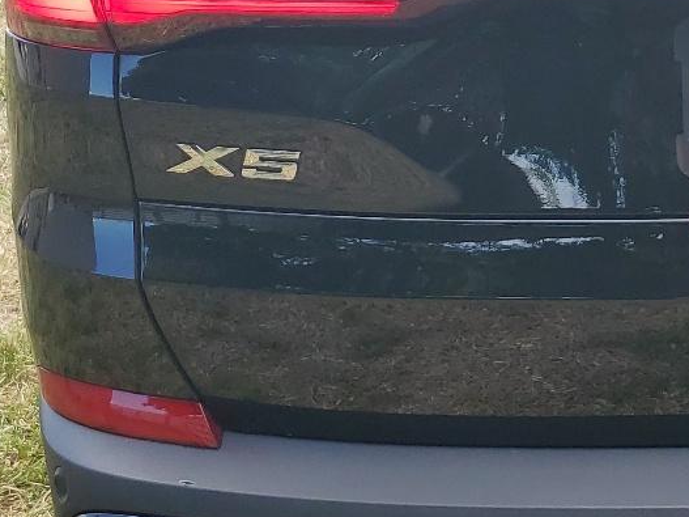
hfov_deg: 22.8
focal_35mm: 79
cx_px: 824
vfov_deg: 18.4
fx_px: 1572
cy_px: 80
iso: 50
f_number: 1.5
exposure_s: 1/385
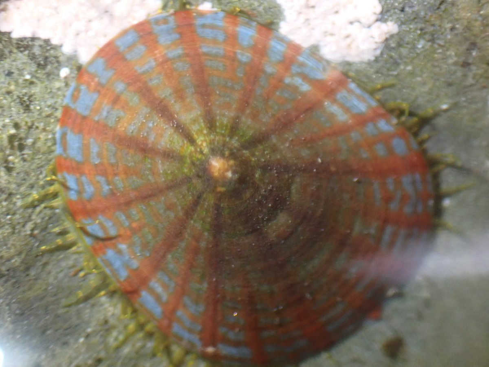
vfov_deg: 19.1
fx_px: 1088
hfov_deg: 25.3
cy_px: 184
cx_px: 244
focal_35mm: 77
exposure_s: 1/80
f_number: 13
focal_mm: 13.65
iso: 800
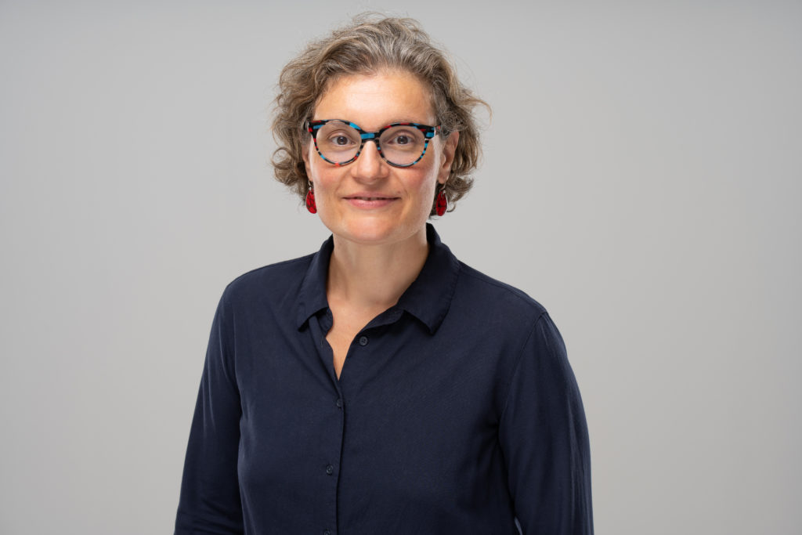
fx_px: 1782
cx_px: 401
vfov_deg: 17.1
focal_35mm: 80
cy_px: 268
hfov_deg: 25.4
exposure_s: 1/125
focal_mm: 80
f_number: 6.3
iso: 64
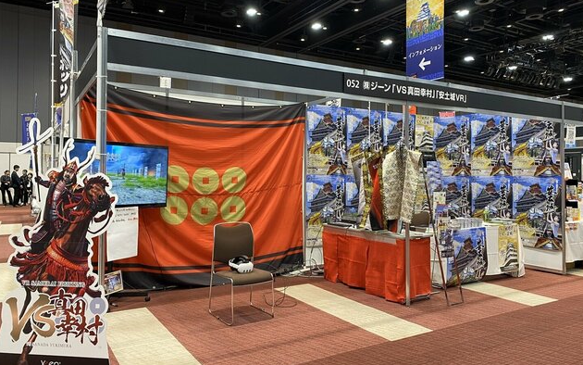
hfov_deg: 66.5
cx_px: 292
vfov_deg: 44.5
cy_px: 169
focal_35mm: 28
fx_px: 445
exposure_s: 1/50
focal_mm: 4.25
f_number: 1.8
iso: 100
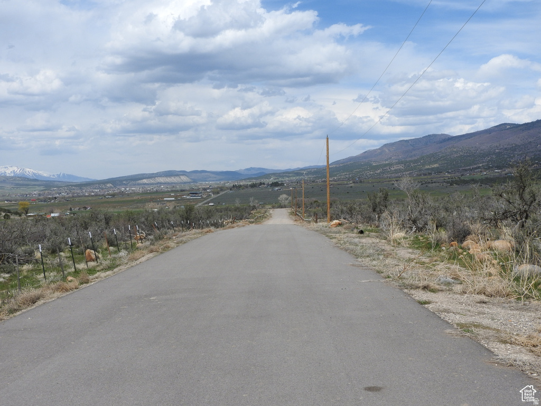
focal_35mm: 50
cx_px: 270
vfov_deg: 29.1
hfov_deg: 38.2
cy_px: 203
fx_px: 781
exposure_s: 1/1250
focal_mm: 9
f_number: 5
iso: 100
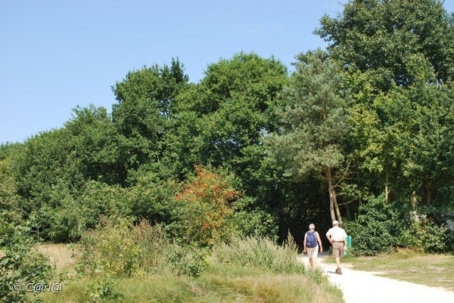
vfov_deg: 28.1
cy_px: 152
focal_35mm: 48
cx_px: 227
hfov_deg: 41.1
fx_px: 606
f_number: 6.3
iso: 100
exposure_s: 1/160
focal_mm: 32
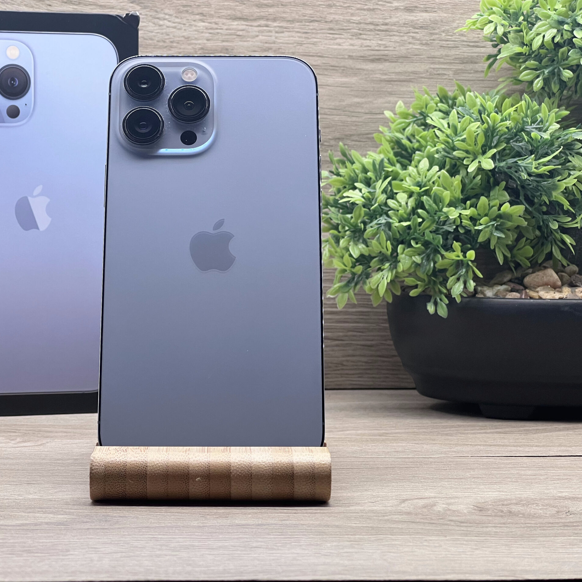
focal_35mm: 91
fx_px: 1731
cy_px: 291
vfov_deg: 19.1
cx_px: 195
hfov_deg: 19.0
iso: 80
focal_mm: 9
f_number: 2.8
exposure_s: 1/100
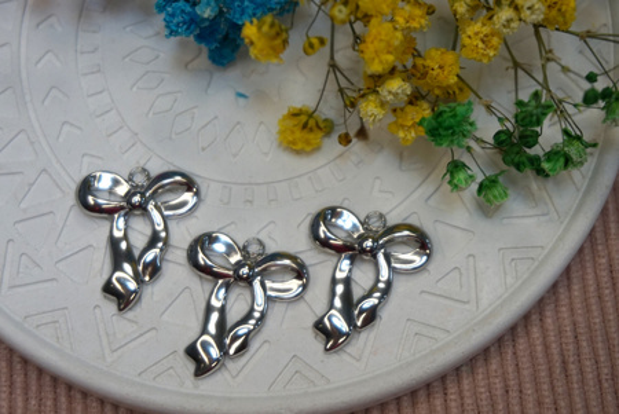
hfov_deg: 31.2
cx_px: 310
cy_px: 207
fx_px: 1110
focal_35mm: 64
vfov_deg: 21.1
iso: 500
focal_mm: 43
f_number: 5.6
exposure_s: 1/80
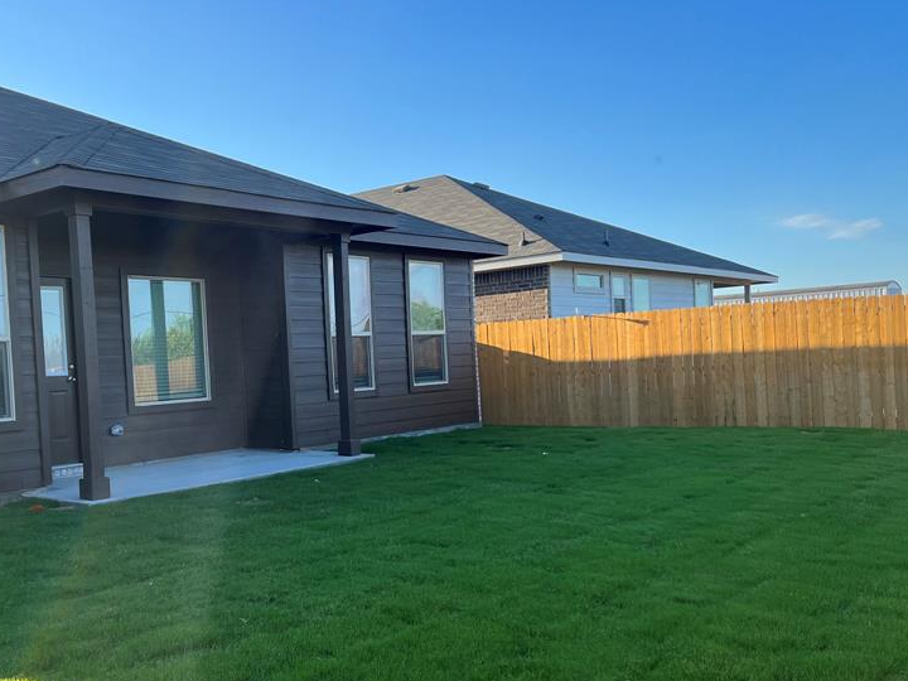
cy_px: 396
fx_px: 971
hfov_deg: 49.1
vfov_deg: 38.6
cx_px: 290
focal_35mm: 37
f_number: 1.5
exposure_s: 1/1326
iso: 50
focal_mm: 5.7
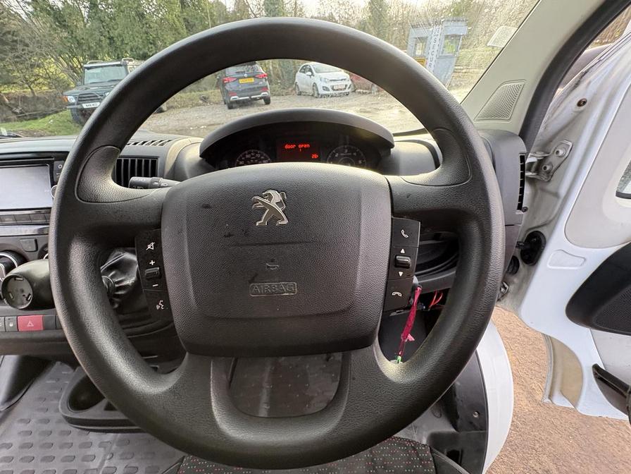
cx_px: 316
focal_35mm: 14
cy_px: 237
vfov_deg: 85.7
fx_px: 255
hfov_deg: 102.1
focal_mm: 2.22
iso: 200
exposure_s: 1/85
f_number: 2.2
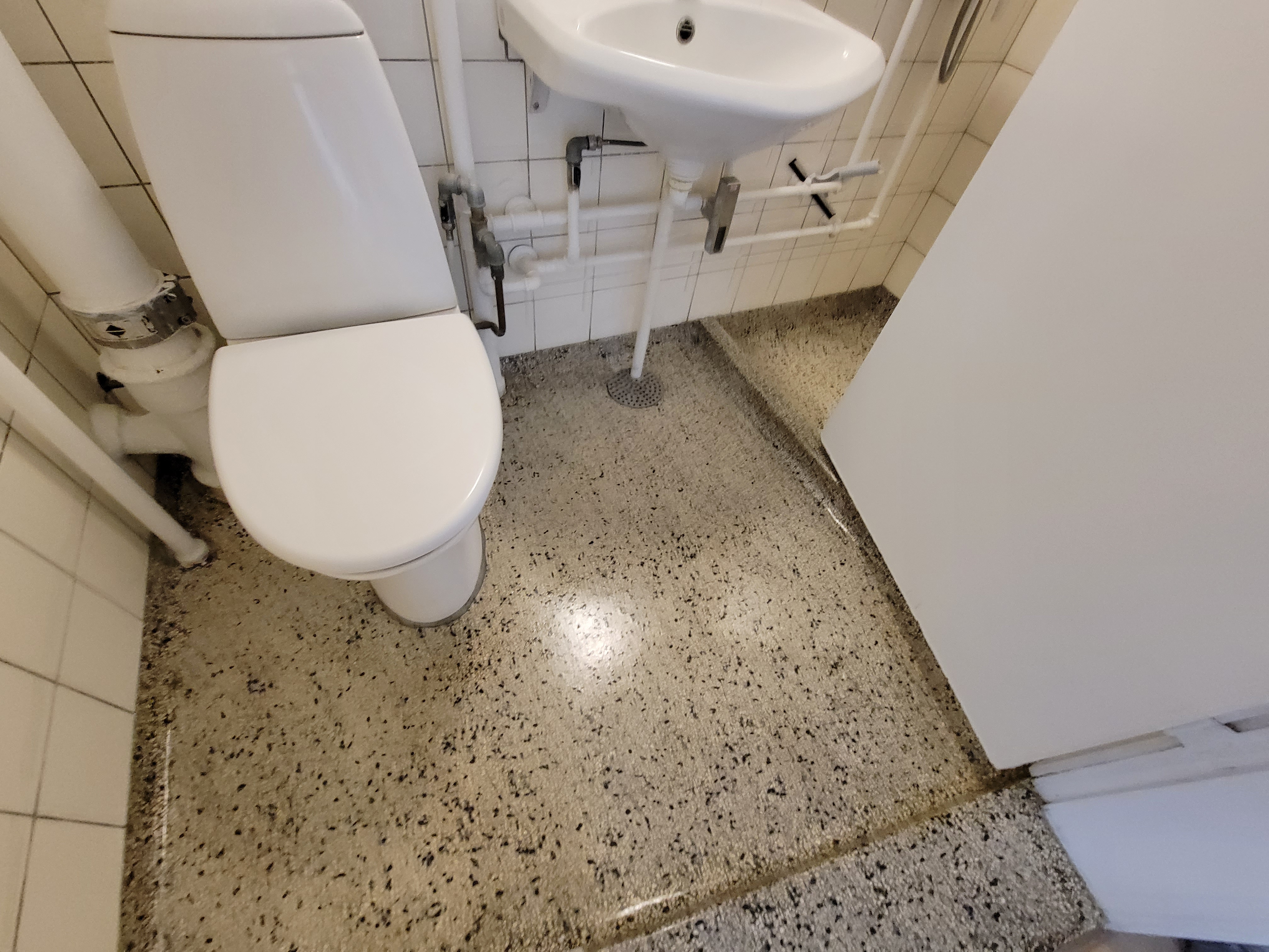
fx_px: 477
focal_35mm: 13
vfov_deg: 89.9
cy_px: 476
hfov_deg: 106.2
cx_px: 634
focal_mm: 2.2
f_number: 2.2
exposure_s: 1/30
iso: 640
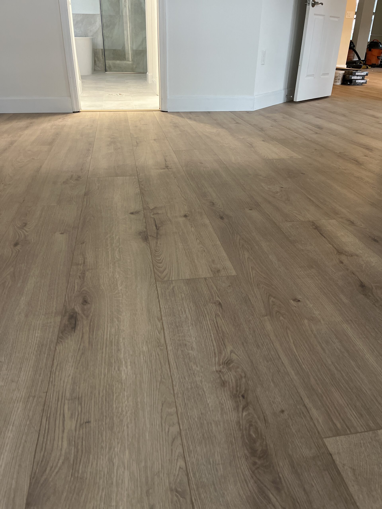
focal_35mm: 26
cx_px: 191
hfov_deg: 53.1
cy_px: 254
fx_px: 383
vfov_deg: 67.3
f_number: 1.6
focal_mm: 5.1
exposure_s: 1/60
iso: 320
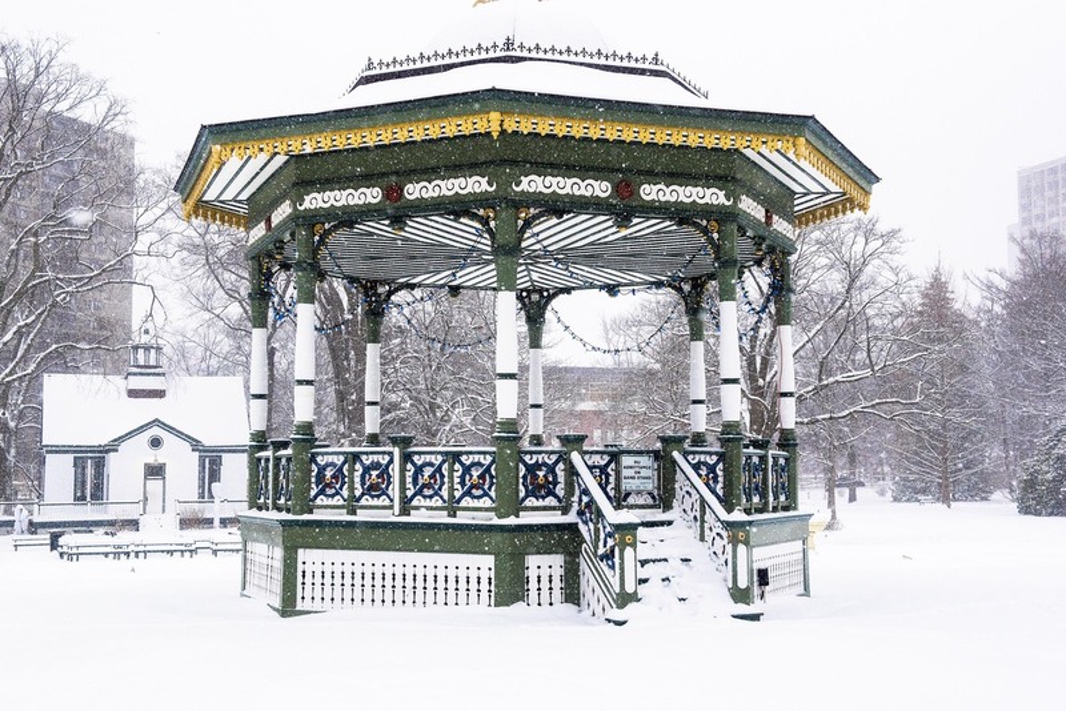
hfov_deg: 43.6
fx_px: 1333
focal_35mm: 45
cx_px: 533
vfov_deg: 29.9
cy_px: 356
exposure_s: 1/500
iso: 800
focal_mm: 45
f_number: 7.1
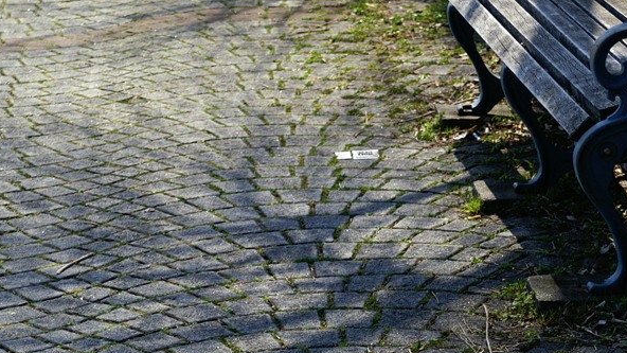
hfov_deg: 13.2
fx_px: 2710
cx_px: 401
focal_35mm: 163
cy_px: 148
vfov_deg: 7.4
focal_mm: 60
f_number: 2.8
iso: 100
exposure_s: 1/2000
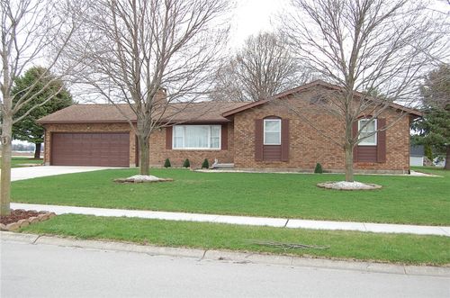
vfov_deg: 36.7
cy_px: 149
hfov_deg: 53.2
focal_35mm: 36
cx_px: 225
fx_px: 449
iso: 200
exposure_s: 1/160
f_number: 6.3
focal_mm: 24
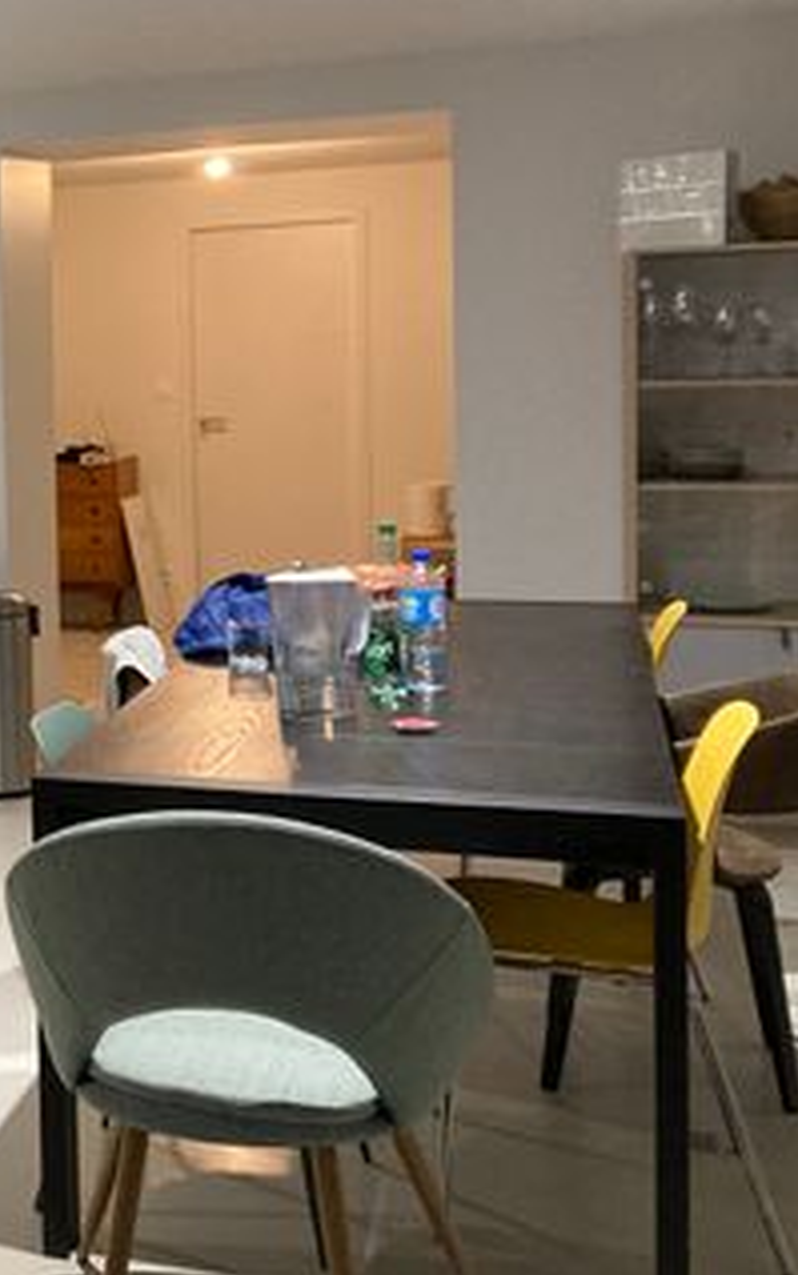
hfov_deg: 20.5
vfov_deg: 36.1
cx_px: -325
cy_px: 489
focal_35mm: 56
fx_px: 1947
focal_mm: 3.99
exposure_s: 1/50
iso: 320
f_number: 1.8
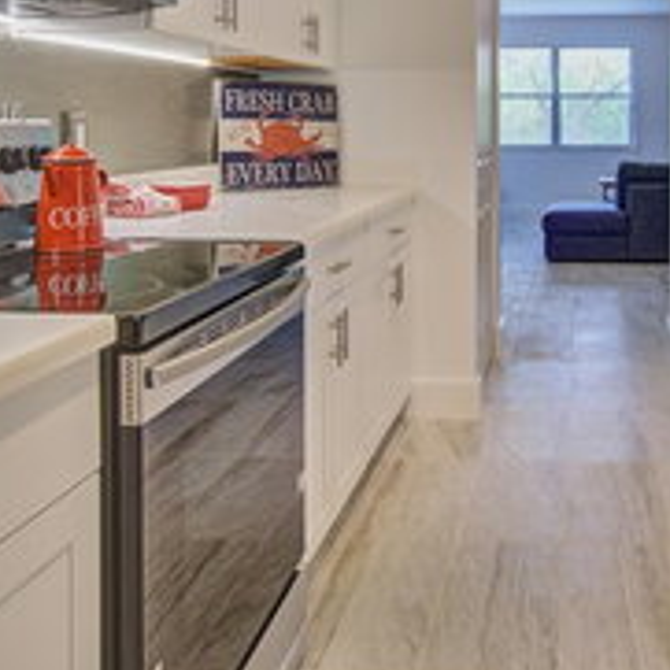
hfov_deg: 42.3
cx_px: 557
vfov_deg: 42.4
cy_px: 115
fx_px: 813
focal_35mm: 37
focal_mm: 11
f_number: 11
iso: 100
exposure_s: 1/8
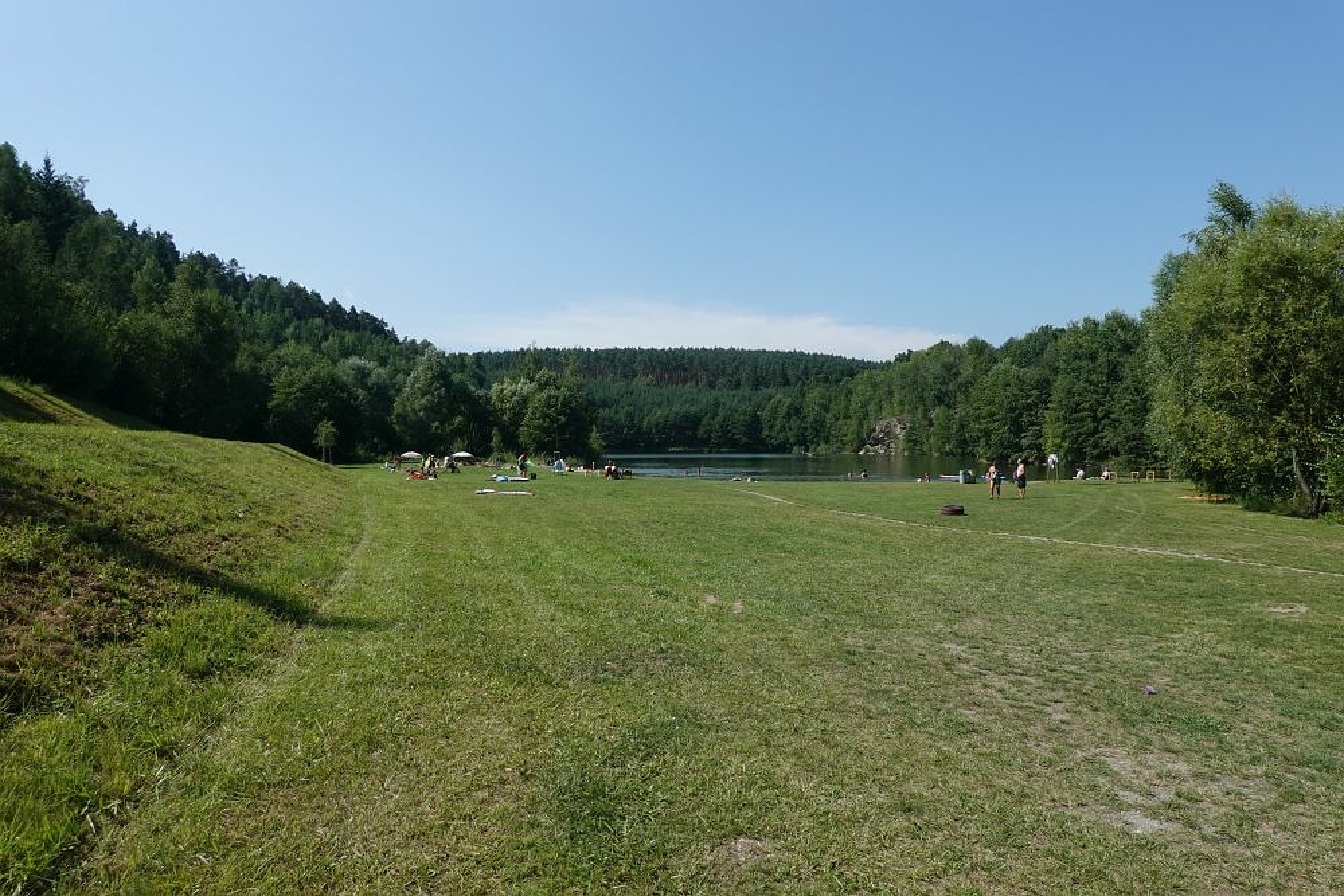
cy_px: 448
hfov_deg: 73.7
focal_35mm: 24
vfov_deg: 53.1
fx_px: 896
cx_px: 672
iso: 125
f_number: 7.1
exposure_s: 1/320
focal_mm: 9
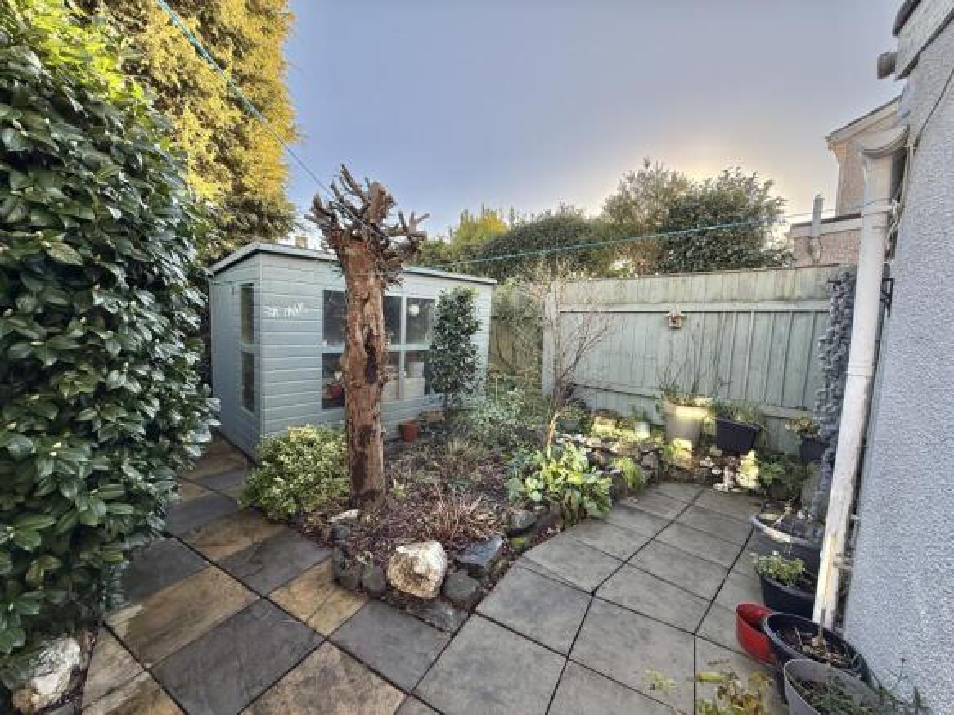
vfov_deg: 85.7
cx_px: 477
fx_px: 386
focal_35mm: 14
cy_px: 358
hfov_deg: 102.1
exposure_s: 1/247
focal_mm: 2.22
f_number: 2.2
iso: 50
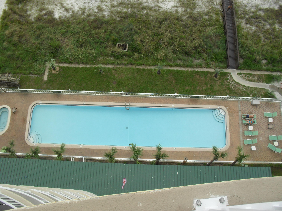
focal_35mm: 35
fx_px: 285
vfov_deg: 40.7
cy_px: 106
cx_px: 141
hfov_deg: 52.6
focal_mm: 6.3
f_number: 8.4
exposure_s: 1/180
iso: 100
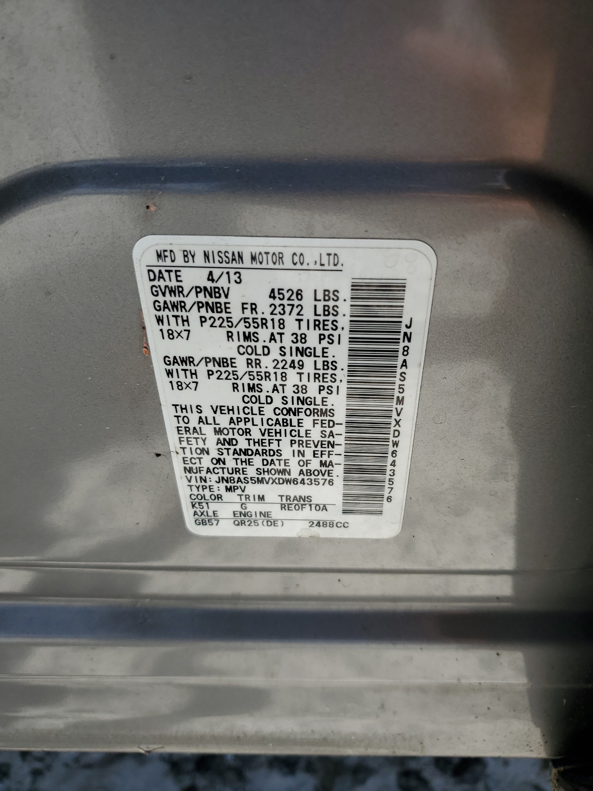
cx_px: 296
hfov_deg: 53.1
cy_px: 396
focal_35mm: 26
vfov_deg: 67.3
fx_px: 594
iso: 50
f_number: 1.5
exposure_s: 1/2000
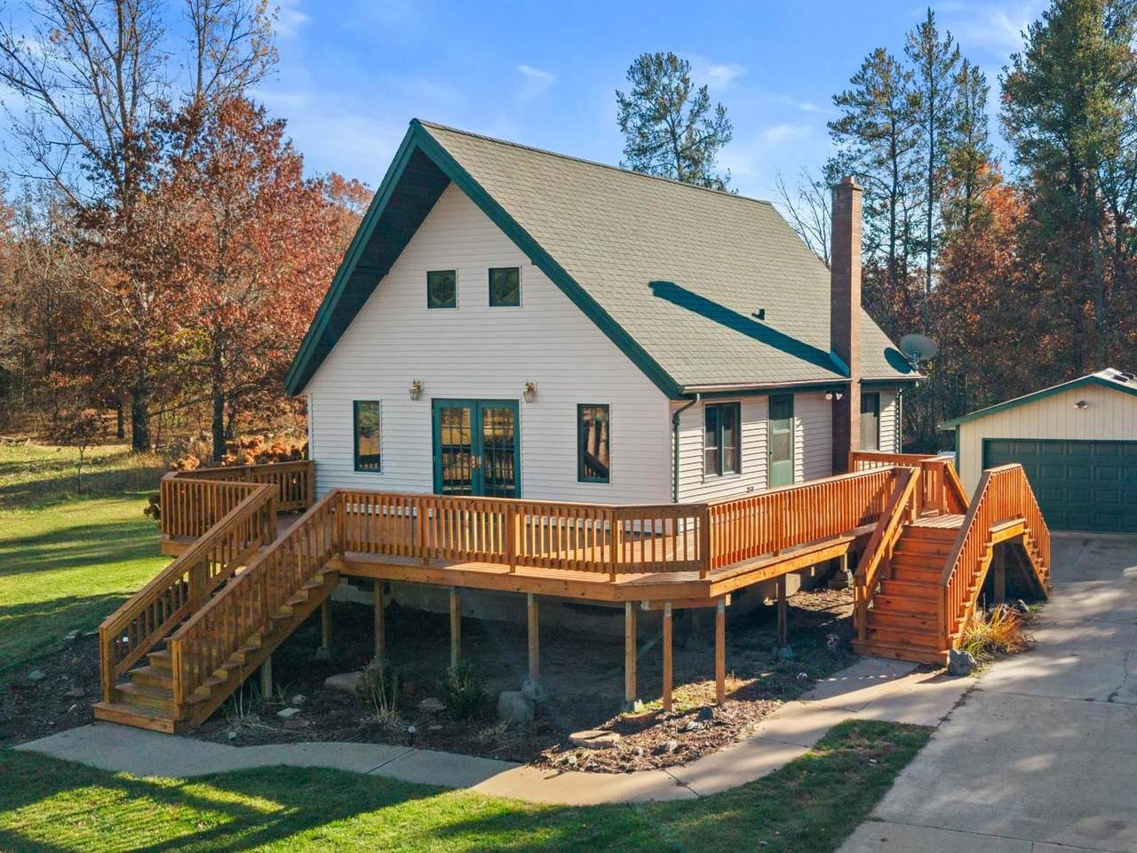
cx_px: 568
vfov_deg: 56.8
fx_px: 788
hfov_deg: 71.6
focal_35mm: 24
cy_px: 426
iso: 100
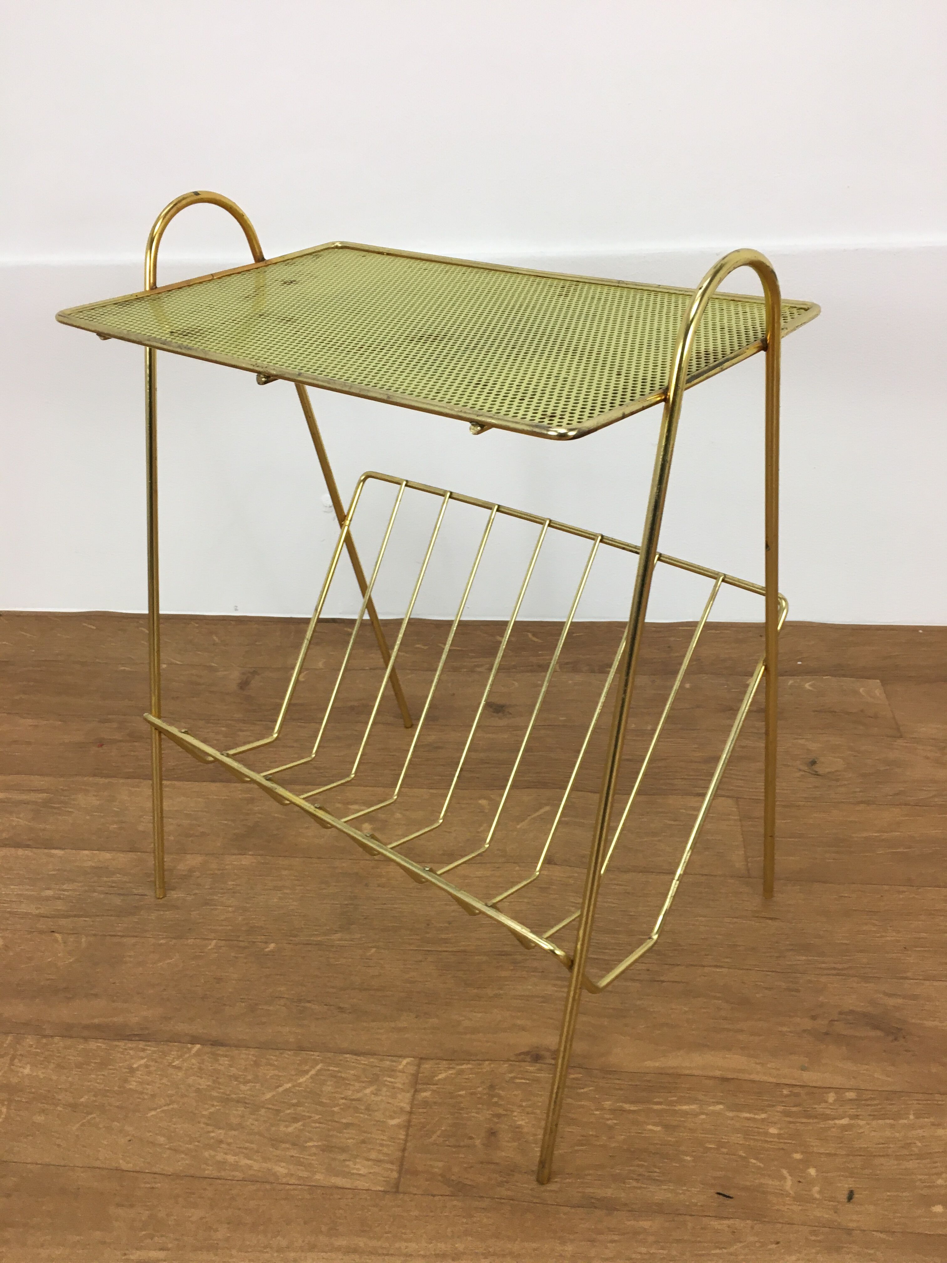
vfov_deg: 61.7
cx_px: 474
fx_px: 1058
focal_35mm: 29
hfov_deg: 48.2
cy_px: 632
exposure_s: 1/33
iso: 40
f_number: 2.2
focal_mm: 4.15
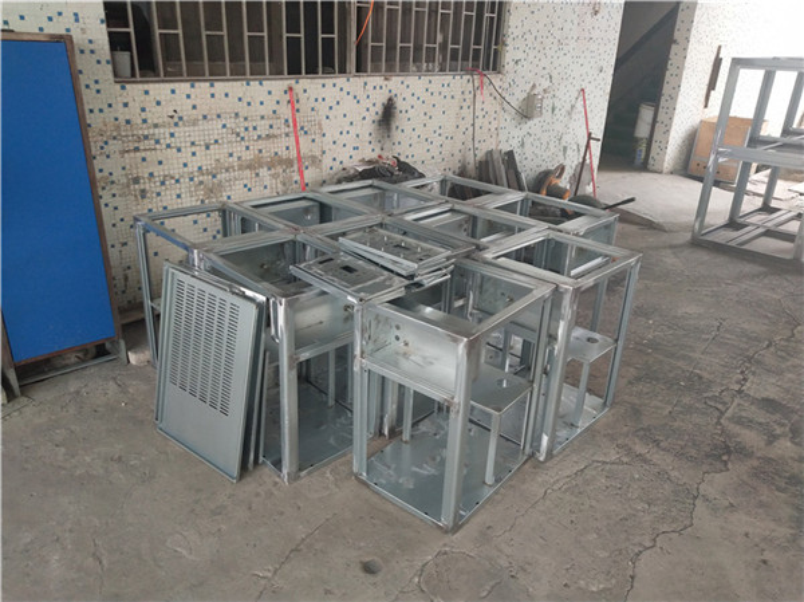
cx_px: 402
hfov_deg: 60.0
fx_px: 696
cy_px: 301
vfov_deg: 46.7
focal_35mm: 30
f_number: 1.8
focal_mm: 3.95
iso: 211
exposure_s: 1/100
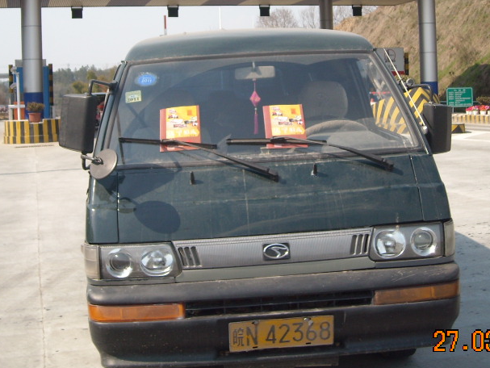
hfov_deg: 32.7
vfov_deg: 24.6
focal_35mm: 59
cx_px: 262
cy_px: 96
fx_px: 836
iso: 64
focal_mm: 5.7
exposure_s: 1/209
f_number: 5.6
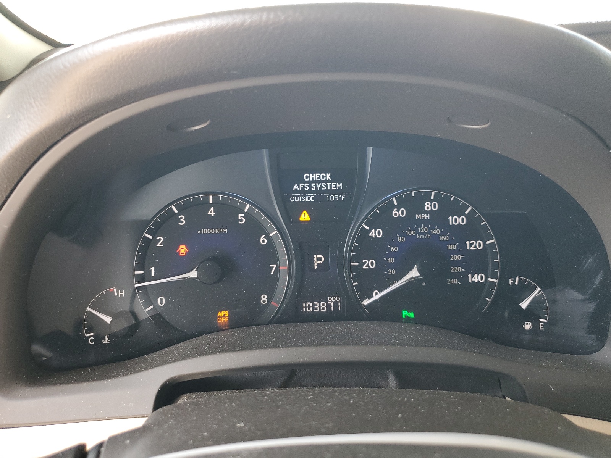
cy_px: 229
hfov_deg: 67.3
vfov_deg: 53.1
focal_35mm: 26
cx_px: 306
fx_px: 459
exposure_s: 1/60.2
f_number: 1.5
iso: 102
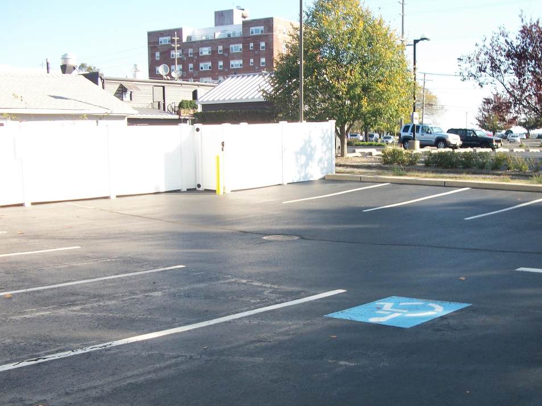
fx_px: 673
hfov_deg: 43.5
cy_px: 255
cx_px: 337
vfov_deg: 33.4
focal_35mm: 43
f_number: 8.8
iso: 80
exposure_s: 1/50
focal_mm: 5.7
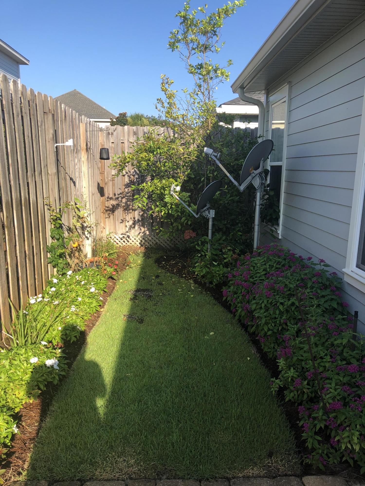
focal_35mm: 28
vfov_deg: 63.4
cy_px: 243
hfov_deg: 49.7
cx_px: 182
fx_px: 394
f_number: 1.8
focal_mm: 3.99
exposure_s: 1/787
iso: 20
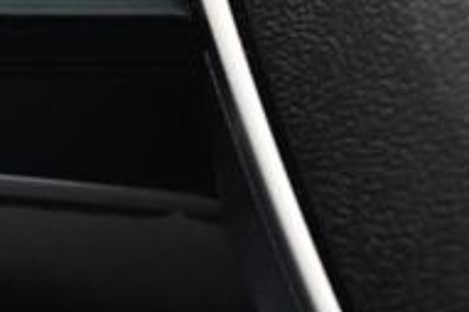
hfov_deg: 7.4
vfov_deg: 5.0
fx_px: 3579
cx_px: -106
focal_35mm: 275
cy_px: -71
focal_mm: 55
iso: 3200
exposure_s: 1/80
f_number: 5.6
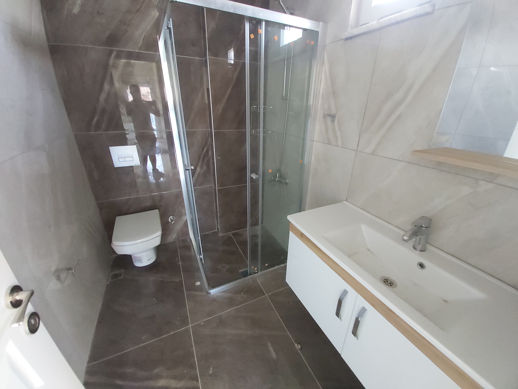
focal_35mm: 12
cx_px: 259
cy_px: 194
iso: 200
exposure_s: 1/25
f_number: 2.2
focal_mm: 1.42
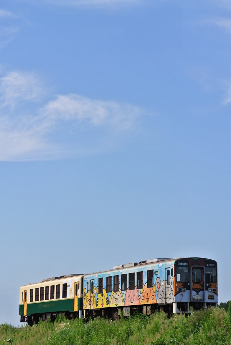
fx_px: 1181
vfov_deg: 16.6
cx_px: 116
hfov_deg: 11.2
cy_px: 172
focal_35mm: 123
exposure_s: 1/320
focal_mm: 45.9
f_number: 8
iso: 100
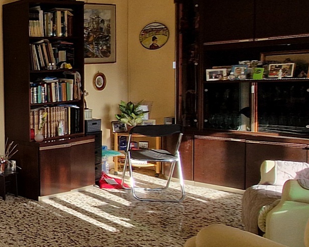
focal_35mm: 40
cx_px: -139
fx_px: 366
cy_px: 114
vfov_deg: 37.3
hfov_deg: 29.9
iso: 50
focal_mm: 2.2
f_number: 2.2
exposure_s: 1/296
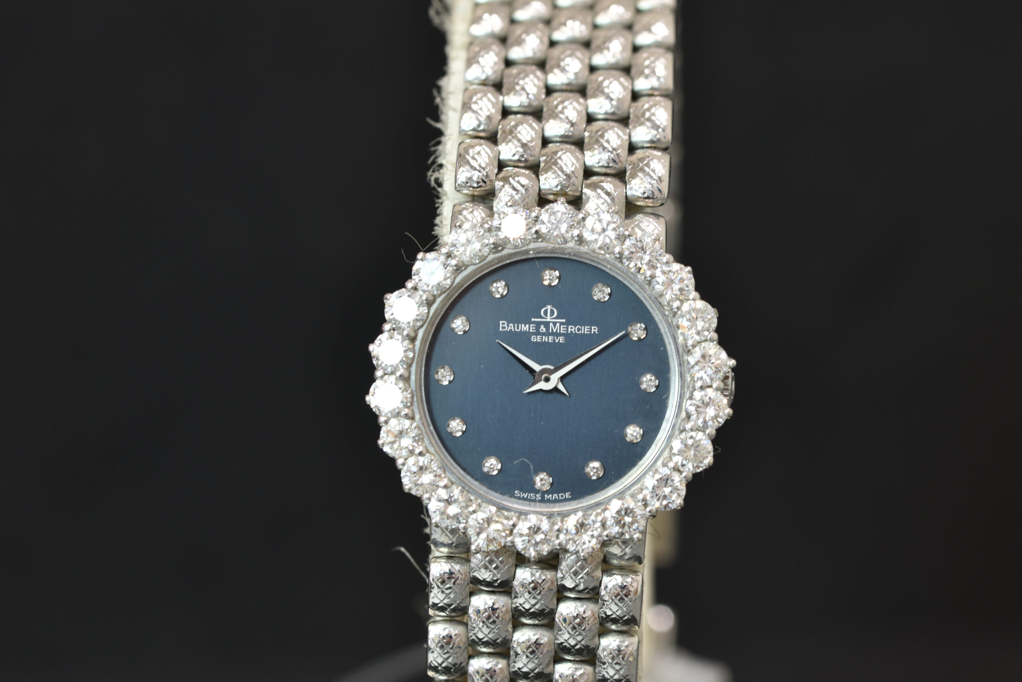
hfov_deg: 15.2
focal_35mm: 135
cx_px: 511
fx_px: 3832
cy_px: 341
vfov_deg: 10.2
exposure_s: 1/6
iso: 100
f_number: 8
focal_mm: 90
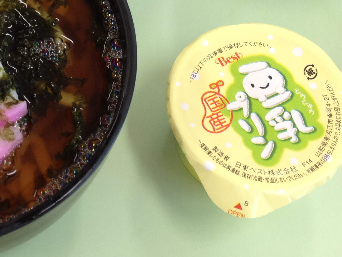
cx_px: 18
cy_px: 35
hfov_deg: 21.0
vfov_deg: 16.1
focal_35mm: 91
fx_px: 899
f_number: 2.4
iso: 64
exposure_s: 1/40
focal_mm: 4.28
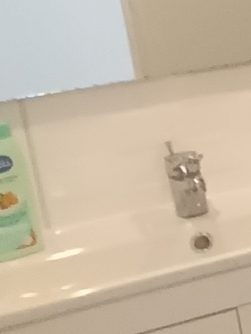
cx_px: 827
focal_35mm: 115
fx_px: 1111
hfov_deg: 9.3
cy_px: 74
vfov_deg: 17.0
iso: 334
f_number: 2.2
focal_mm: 1.65
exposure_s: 1/33.3
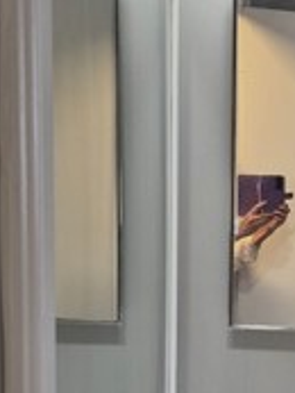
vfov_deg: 22.4
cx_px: 492
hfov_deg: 15.5
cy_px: 359
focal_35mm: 85
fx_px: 965
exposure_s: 1/120
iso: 80
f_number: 1.8
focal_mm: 5.4
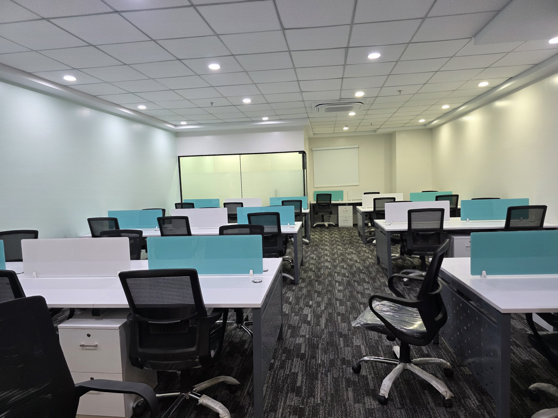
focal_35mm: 23
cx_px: 279
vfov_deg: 58.9
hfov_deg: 73.9
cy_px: 209
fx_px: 371
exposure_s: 1/100
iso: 160
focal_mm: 6.3
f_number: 1.7
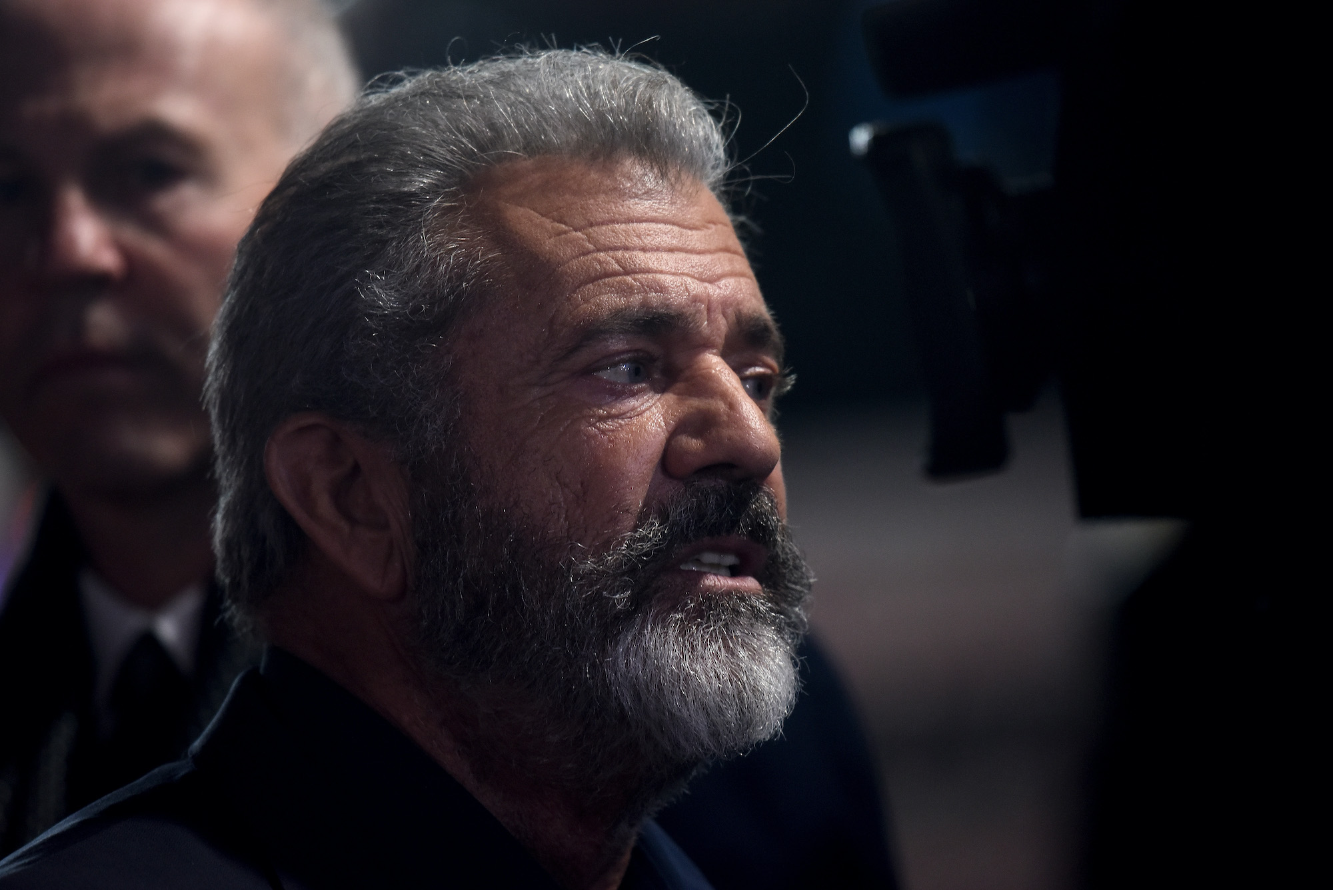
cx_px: 666
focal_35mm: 300
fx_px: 11112
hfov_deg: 6.9
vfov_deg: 4.6
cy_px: 445
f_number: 4
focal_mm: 300
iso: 1250
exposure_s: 1/320
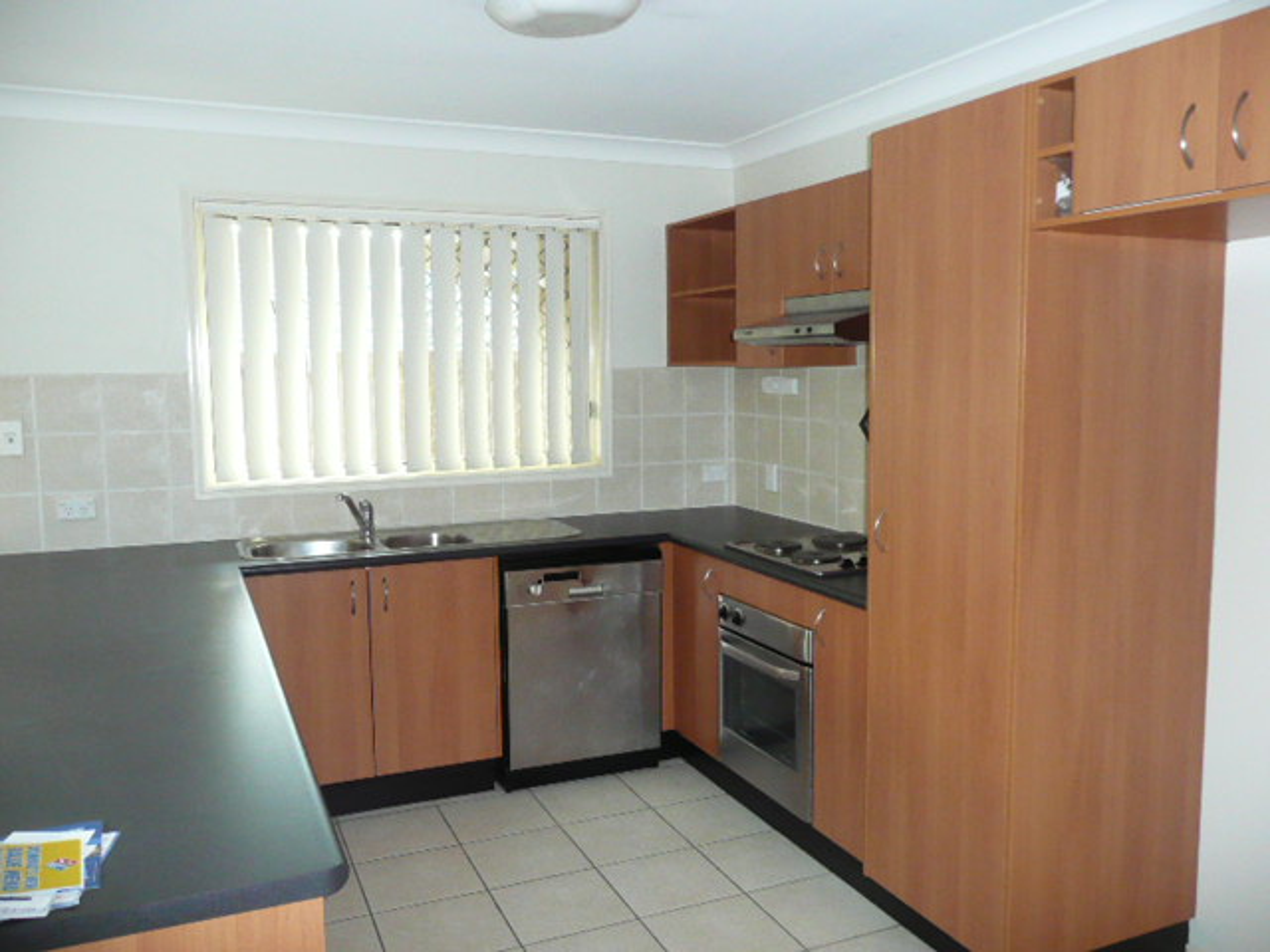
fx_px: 1027
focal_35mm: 28
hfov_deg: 63.4
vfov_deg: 49.7
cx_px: 635
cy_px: 476
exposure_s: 1/30
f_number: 3.3
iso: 400
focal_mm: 4.6
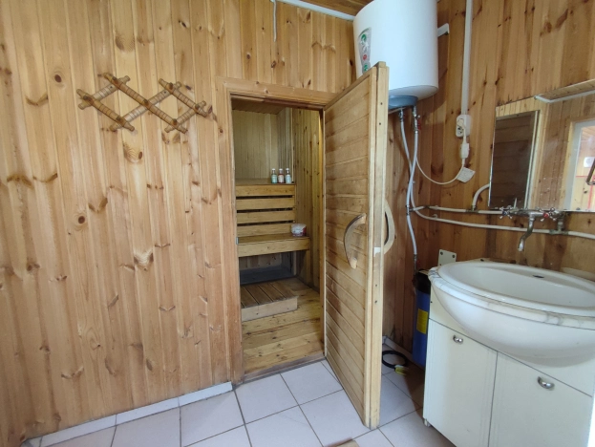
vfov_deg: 78.2
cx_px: 298
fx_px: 275
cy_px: 224
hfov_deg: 94.5
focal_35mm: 16
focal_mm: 1.65
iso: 379
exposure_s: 1/33
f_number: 2.2
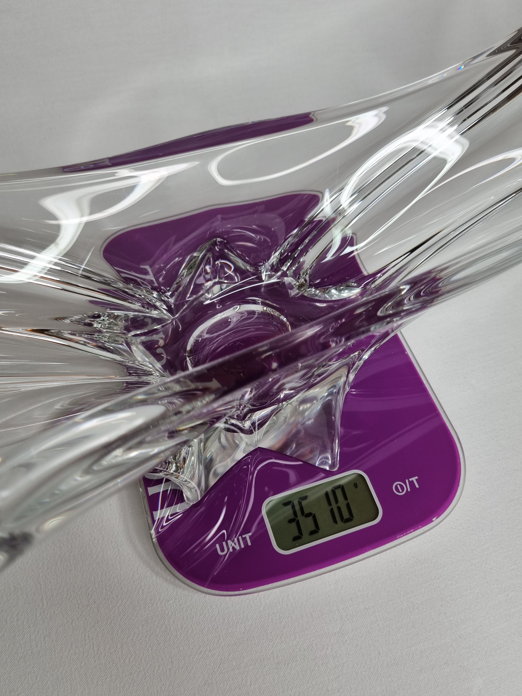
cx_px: 261
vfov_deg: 67.3
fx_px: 523
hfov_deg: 53.1
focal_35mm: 26
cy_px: 348
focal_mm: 5.4
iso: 50
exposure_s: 1/194
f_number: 1.8
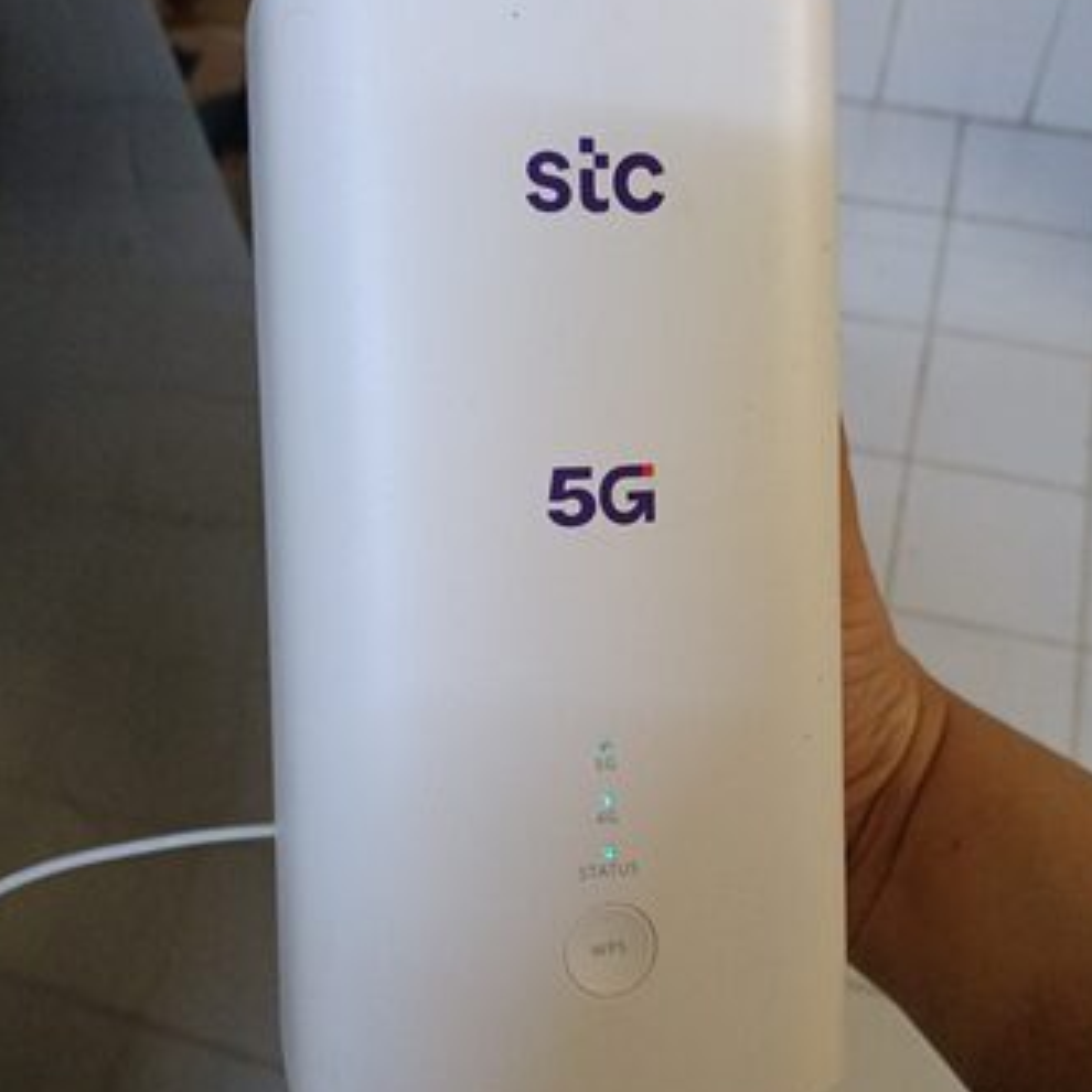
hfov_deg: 49.7
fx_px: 1178
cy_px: 563
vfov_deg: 49.7
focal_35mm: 33
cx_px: 538
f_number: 1.8
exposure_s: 1/20
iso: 1000
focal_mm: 3.98
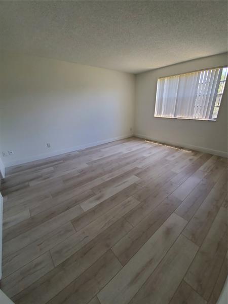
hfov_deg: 89.9
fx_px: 114
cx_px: 114
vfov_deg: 106.2
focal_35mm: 13
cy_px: 152
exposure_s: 1/59
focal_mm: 1.8
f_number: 2.2
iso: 125
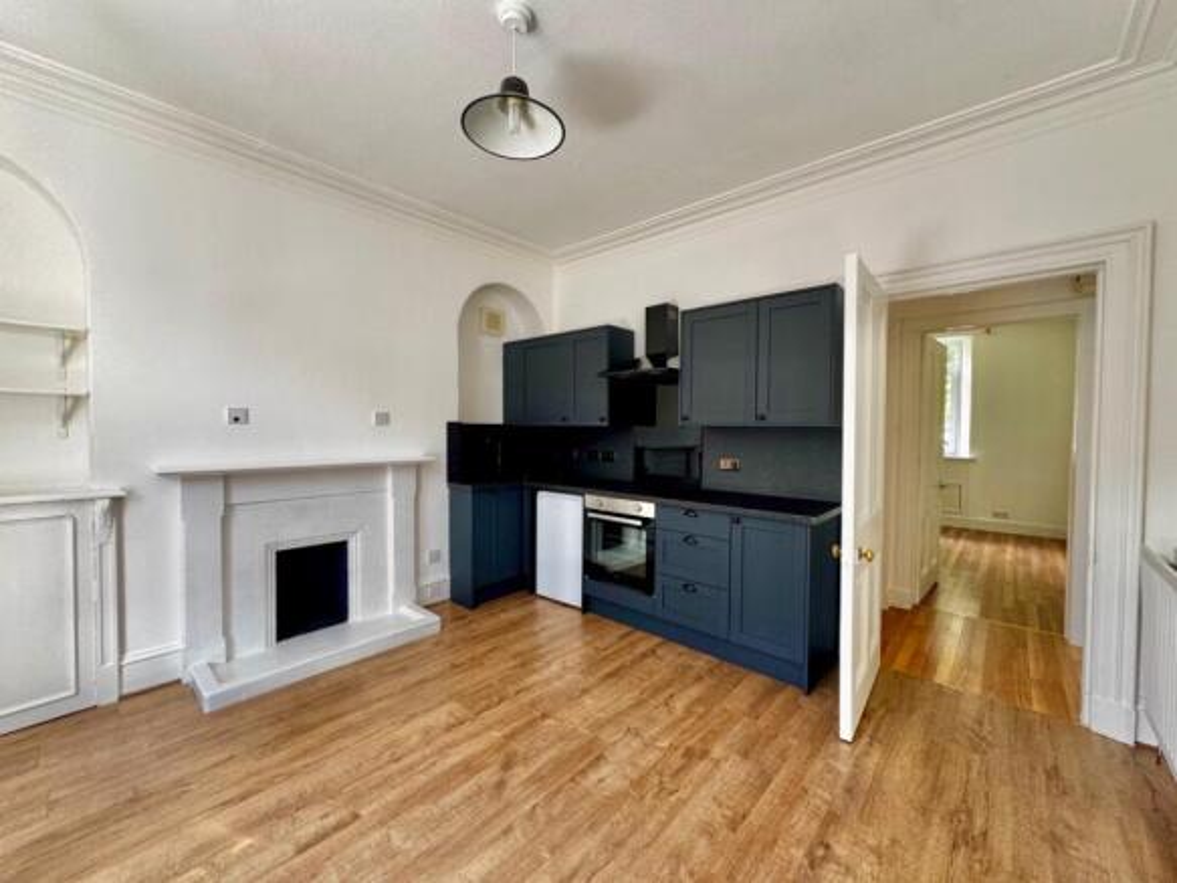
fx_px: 476
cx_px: 588
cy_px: 442
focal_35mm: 14
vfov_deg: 85.7
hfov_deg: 102.1
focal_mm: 2.22
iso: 160
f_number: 2.2
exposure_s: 1/99
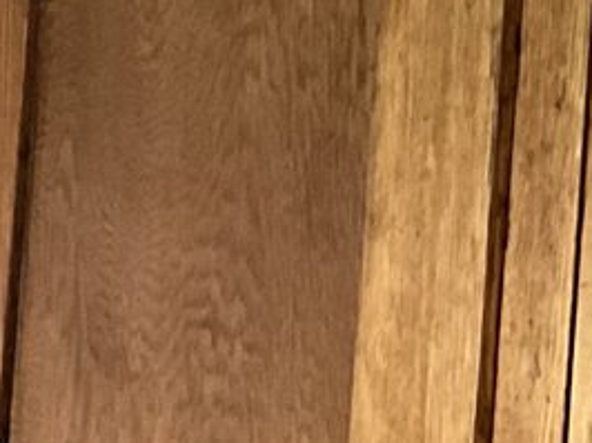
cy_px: -435
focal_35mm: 165
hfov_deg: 11.4
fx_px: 2819
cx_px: 951
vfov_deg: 8.5
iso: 320
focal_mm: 3
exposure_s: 1/30
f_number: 1.8
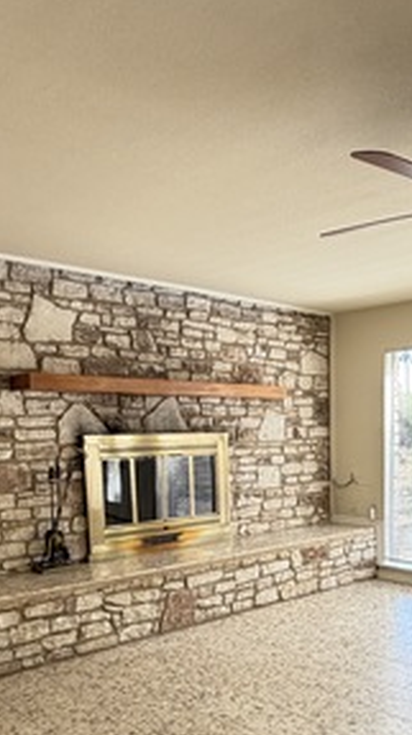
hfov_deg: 33.4
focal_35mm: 34
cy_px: 517
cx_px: 338
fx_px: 662
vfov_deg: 56.2
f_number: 2.2
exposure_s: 1/121
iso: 160
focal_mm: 2.22
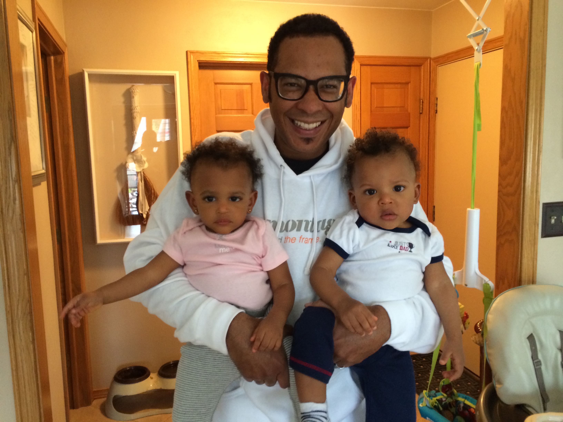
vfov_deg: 46.8
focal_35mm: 30
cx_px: 282
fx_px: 488
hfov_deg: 60.0
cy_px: 211
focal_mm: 4.12
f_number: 2.2
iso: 250
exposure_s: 1/30
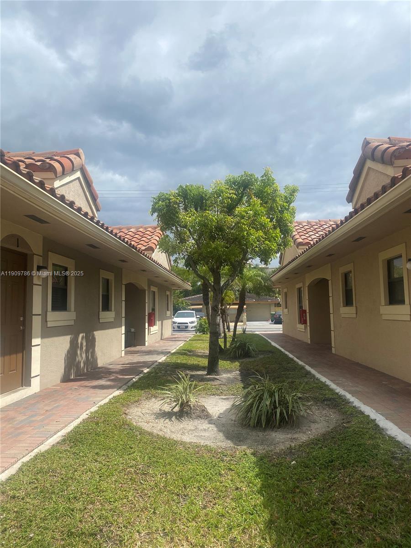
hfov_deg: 53.1
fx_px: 412
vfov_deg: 67.3
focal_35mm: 26
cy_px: 274
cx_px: 206
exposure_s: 1/4444
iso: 32
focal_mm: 4.25
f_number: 1.8
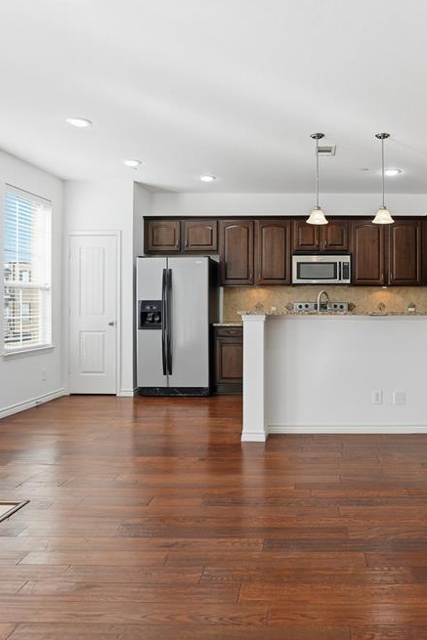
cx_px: 319
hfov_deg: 49.3
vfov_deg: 71.5
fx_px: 445
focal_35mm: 25
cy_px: 314
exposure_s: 1/160
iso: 200
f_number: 9
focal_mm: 16
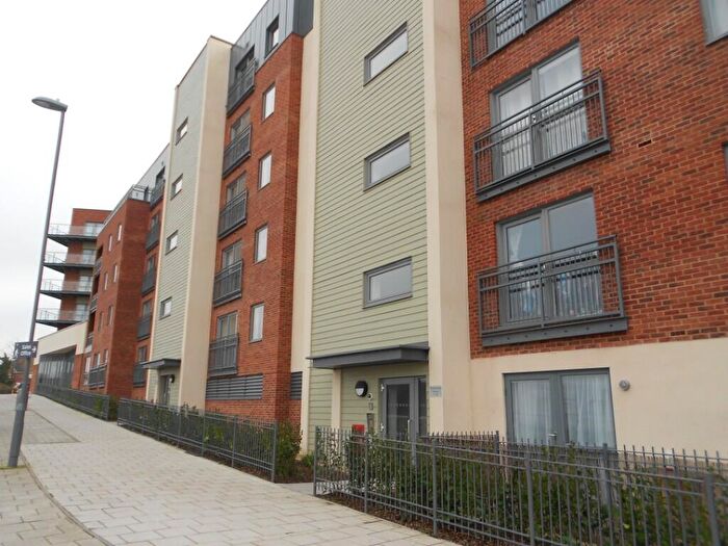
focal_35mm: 26
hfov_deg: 67.3
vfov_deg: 53.1
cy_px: 273
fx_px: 547
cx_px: 364
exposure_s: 1/160
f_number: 3.2
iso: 80
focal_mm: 4.6
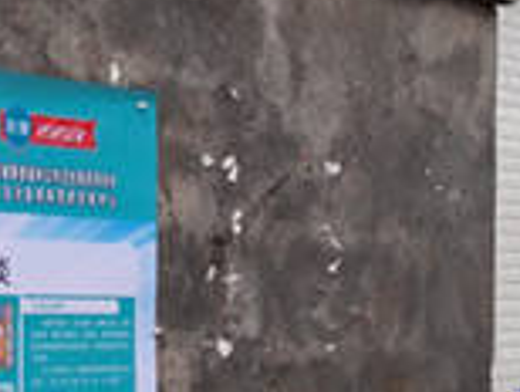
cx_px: 34
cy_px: 382
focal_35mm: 105
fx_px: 1580
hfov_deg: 18.3
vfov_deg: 13.9
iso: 100
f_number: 2
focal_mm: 3.66
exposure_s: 1/125
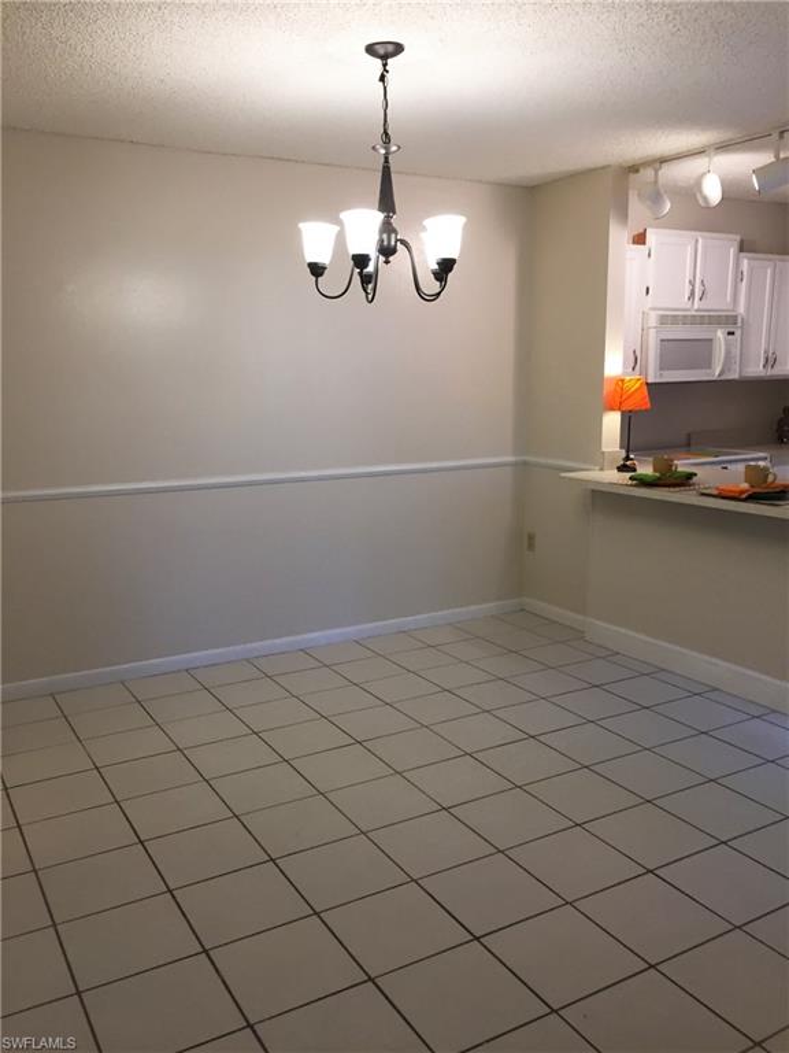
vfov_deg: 61.7
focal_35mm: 29
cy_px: 526
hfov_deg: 48.2
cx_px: 394
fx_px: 881
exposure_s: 1/30
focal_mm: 4.15
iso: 32
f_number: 2.2
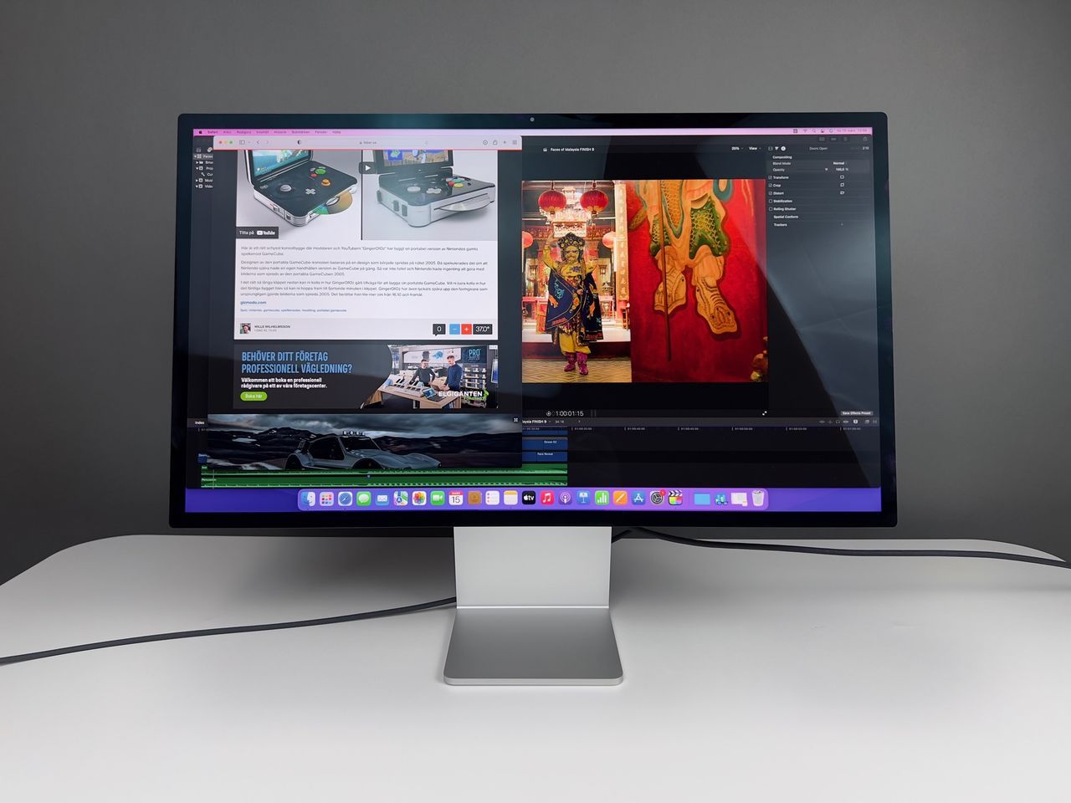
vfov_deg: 53.1
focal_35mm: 26
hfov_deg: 67.3
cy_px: 402
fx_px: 804
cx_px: 536
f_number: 1.5
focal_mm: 5.7
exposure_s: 1/121
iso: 50
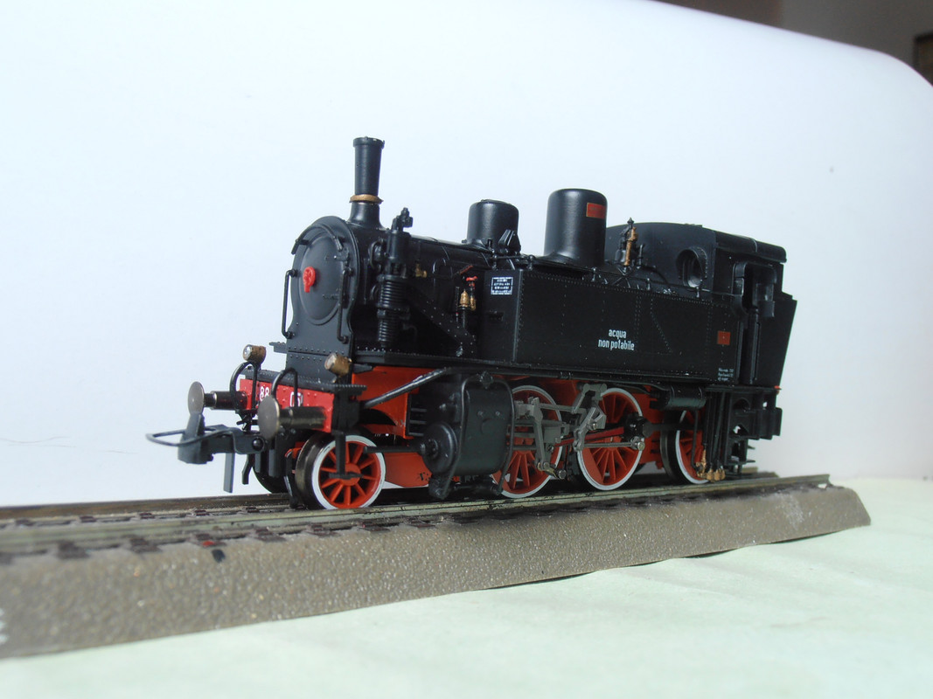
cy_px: 350
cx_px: 466
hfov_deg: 50.1
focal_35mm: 37
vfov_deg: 38.7
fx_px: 997
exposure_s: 1/6
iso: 125
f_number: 3.9
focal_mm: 6.61
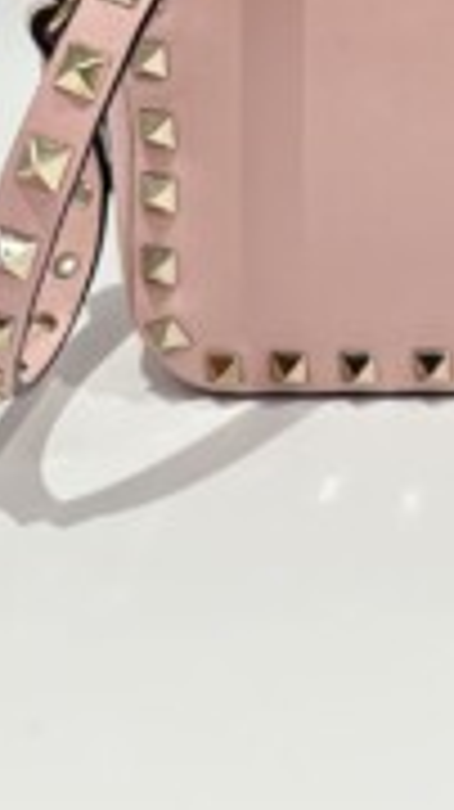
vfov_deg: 28.4
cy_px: -171
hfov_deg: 17.6
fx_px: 1372
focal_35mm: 64
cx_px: 593
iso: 160
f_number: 1.78
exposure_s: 1/50
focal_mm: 6.86
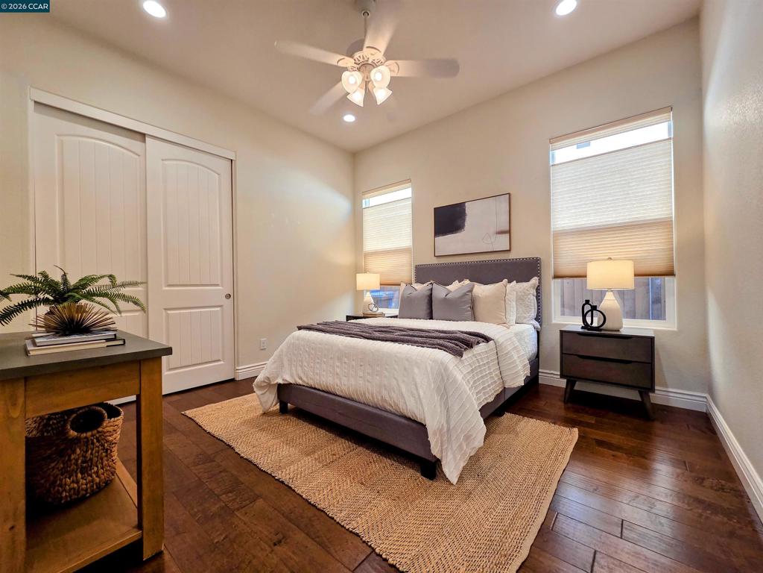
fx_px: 287
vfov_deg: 89.9
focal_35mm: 13
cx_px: 382
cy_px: 286
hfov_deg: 106.2
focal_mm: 2.2
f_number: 2.2
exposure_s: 1/120
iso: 125
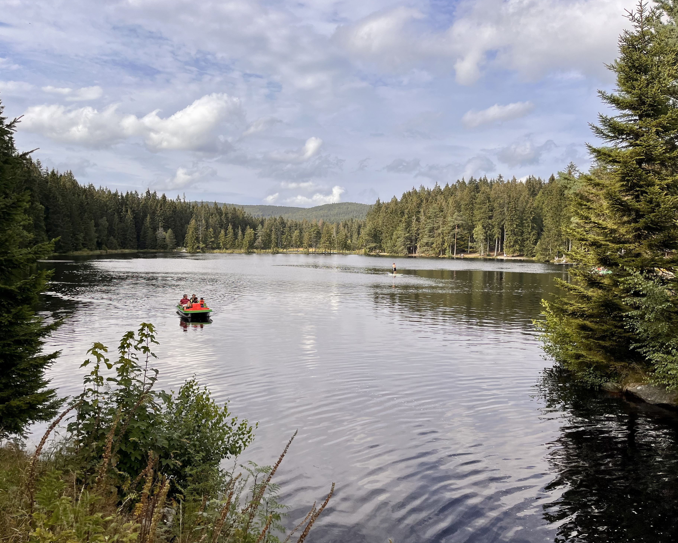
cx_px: 315
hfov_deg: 62.1
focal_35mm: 28
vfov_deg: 51.5
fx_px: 562
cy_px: 264
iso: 50
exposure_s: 1/3623
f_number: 1.6
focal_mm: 5.1
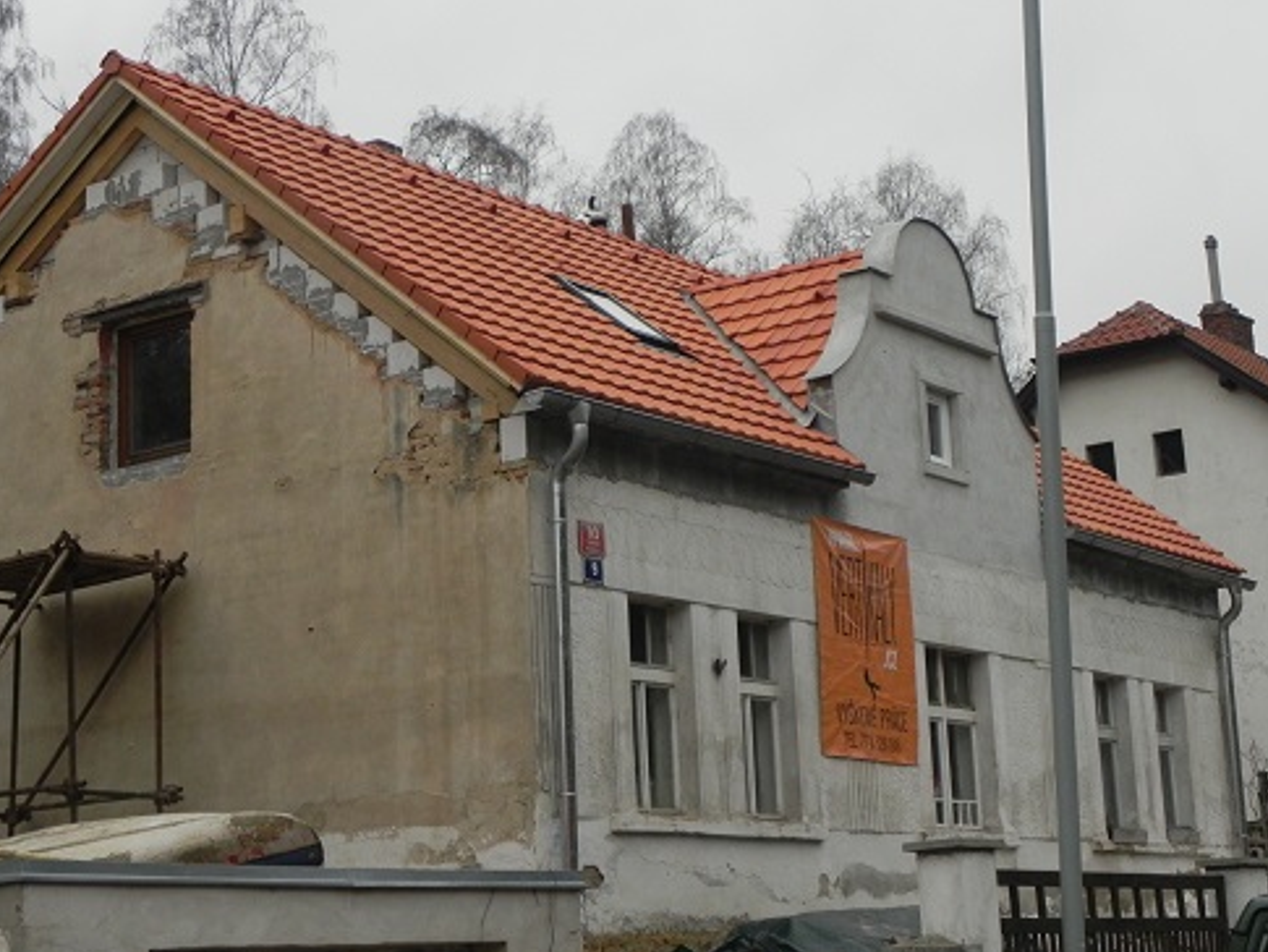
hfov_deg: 28.6
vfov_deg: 21.6
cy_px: 477
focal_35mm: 68
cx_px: 648
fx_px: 2491
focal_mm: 11.8
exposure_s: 1/84.4
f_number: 3.5
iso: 400
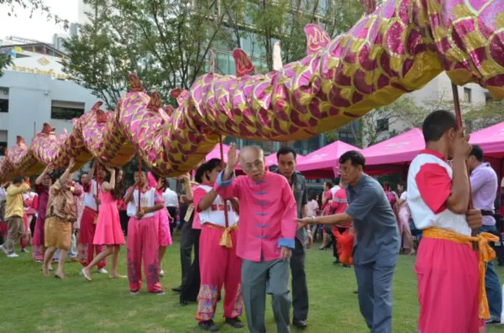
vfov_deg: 43.4
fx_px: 419
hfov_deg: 62.1
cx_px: 252
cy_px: 166
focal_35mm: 30
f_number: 9
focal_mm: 20
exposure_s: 1/250
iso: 2000
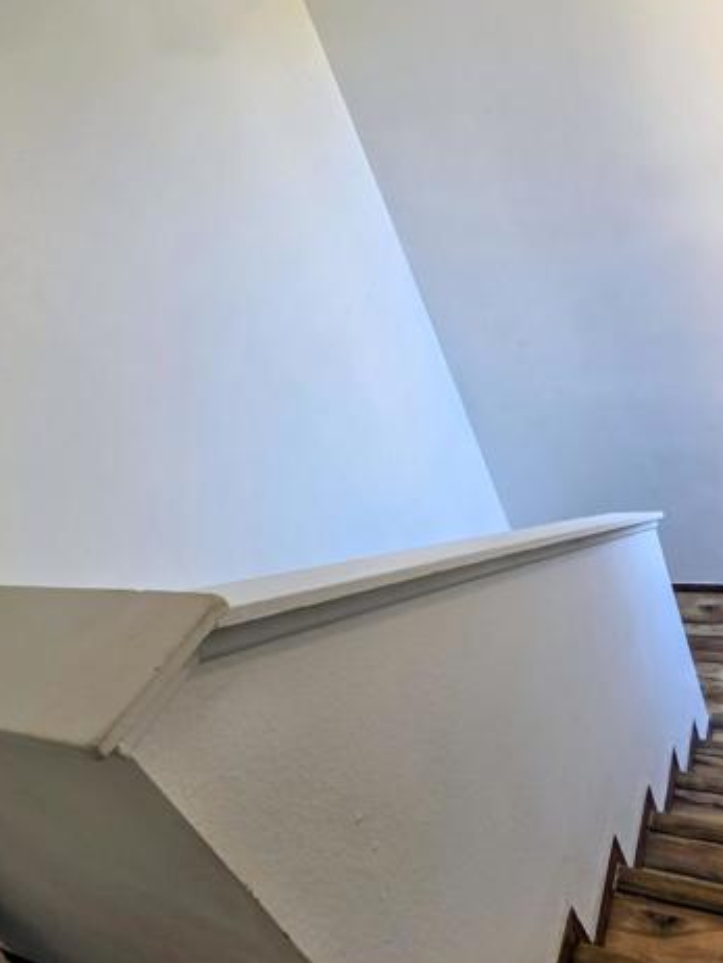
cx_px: 479
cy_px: 415
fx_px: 501
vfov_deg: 87.2
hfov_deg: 69.7
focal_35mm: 18
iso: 125
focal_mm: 2.2
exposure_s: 1/120
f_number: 2.2
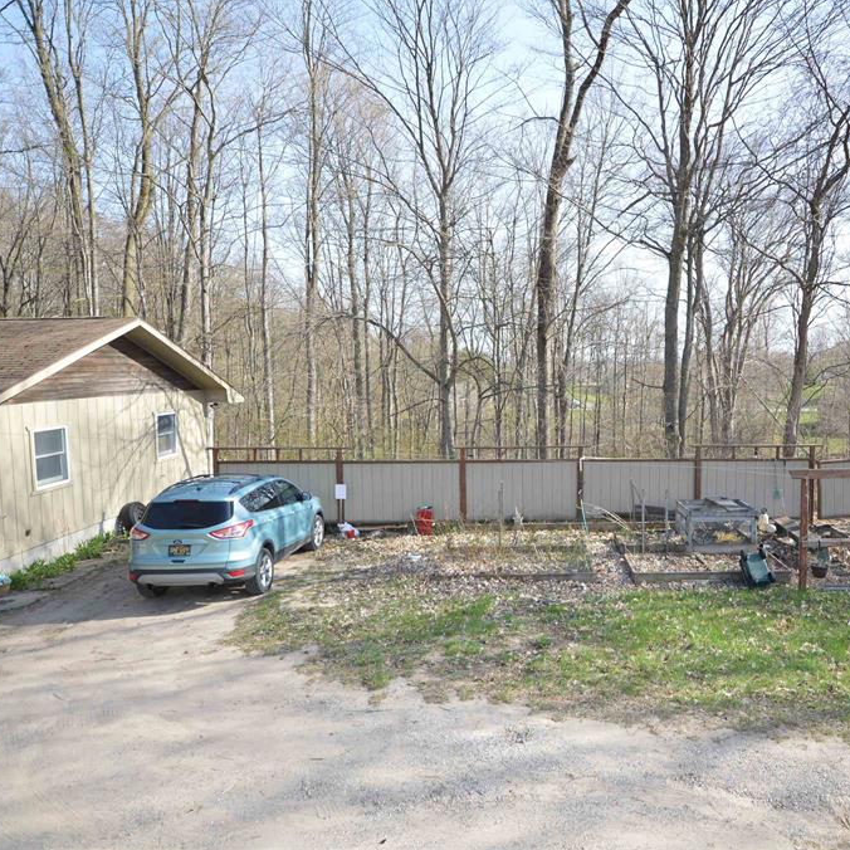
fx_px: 750
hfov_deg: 57.8
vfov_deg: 59.1
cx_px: 566
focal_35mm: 27
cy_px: 424
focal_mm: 14
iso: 100
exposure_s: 1/125
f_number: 5.6
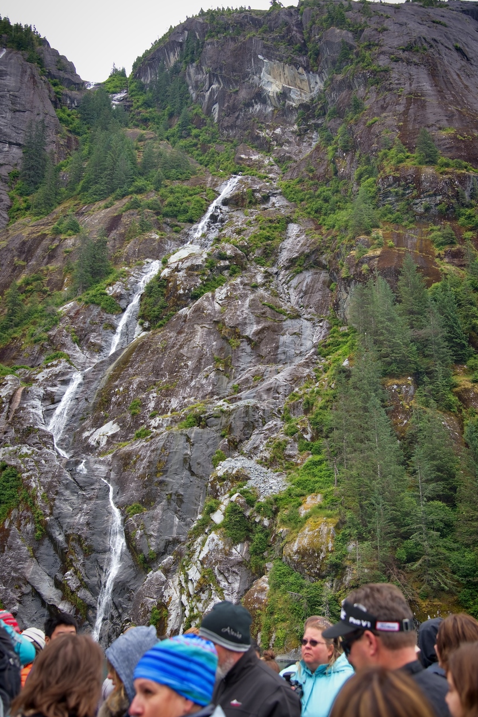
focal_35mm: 39
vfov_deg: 49.5
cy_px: 355
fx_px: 776
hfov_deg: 34.2
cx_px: 234
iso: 100
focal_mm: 38
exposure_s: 1/100
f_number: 5
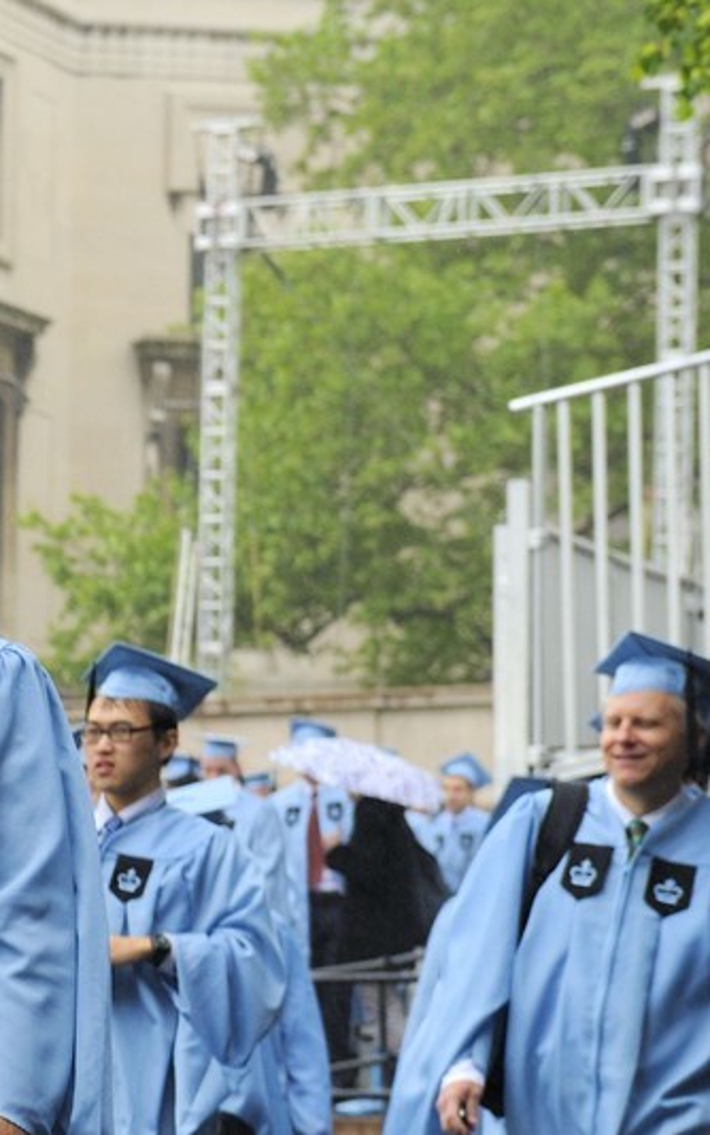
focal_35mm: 168
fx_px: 5198
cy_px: 961
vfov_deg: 12.4
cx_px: -957
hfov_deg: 7.3
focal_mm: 55
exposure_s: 1/200
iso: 800
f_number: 4.5
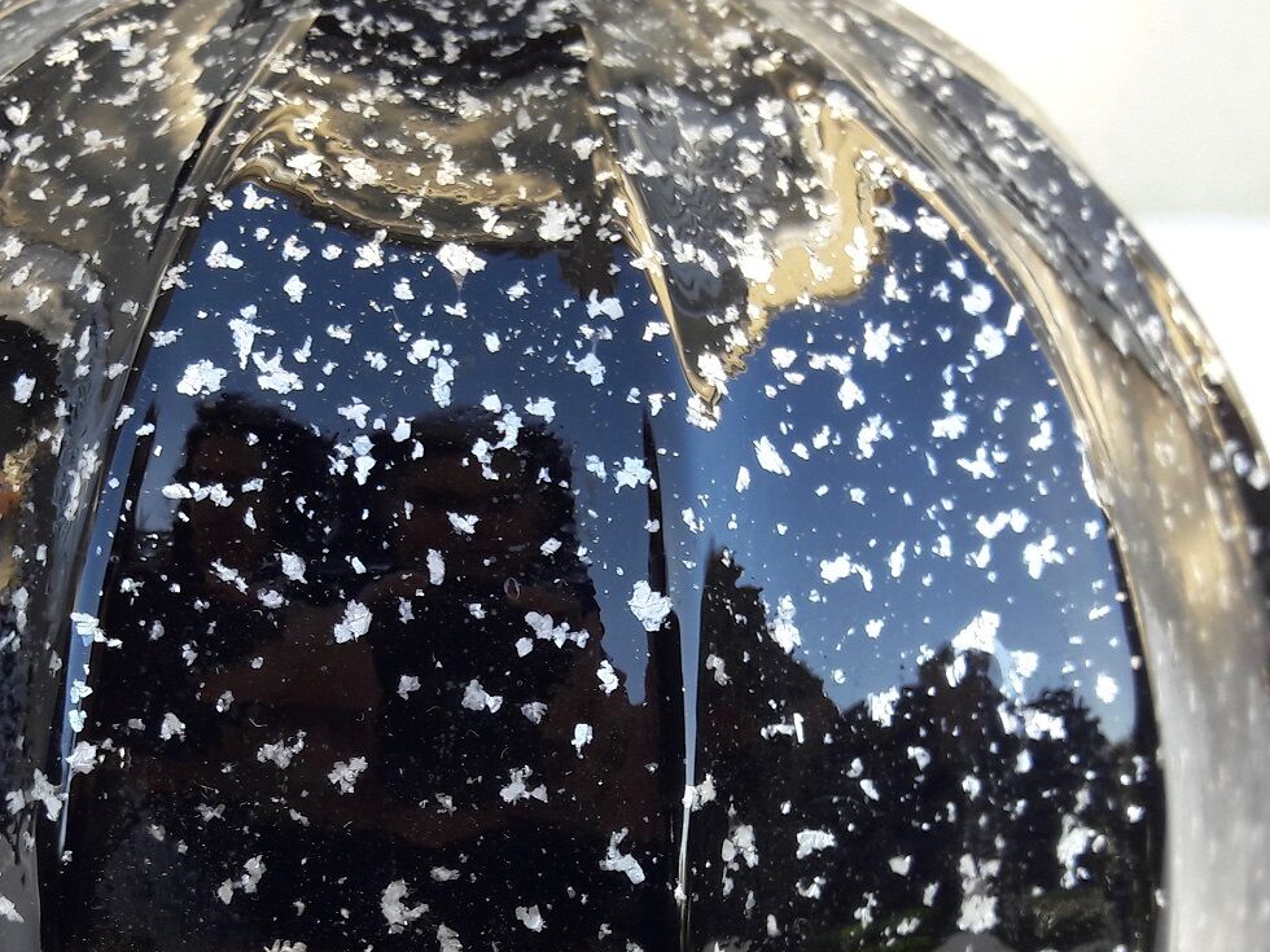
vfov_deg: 24.5
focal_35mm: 59
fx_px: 2165
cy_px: 745
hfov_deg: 32.3
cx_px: 394
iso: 40
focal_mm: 3.7
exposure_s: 1/125
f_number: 1.9
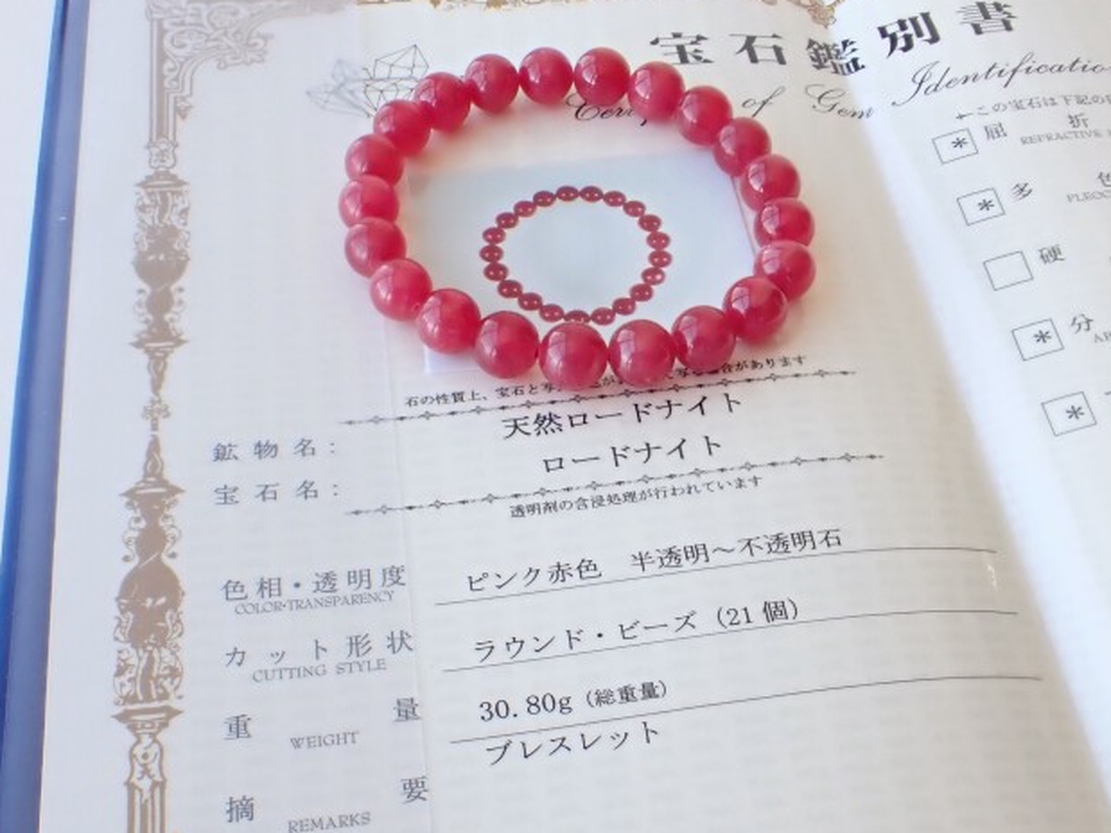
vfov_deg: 45.4
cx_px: 564
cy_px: 419
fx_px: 995
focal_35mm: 31
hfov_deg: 58.4
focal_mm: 5.4
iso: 200
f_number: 3.2
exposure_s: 1/125
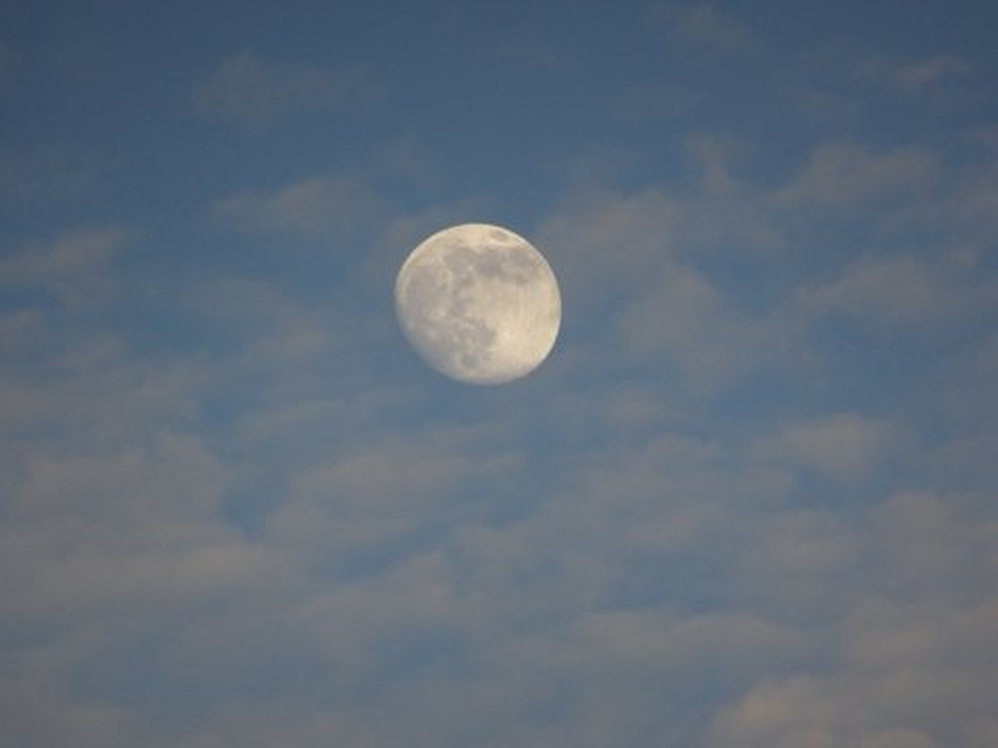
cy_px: 374
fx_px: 18855
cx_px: 499
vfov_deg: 2.3
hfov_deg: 3.0
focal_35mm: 654
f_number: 6.3
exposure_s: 1/250
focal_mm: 111.75
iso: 200
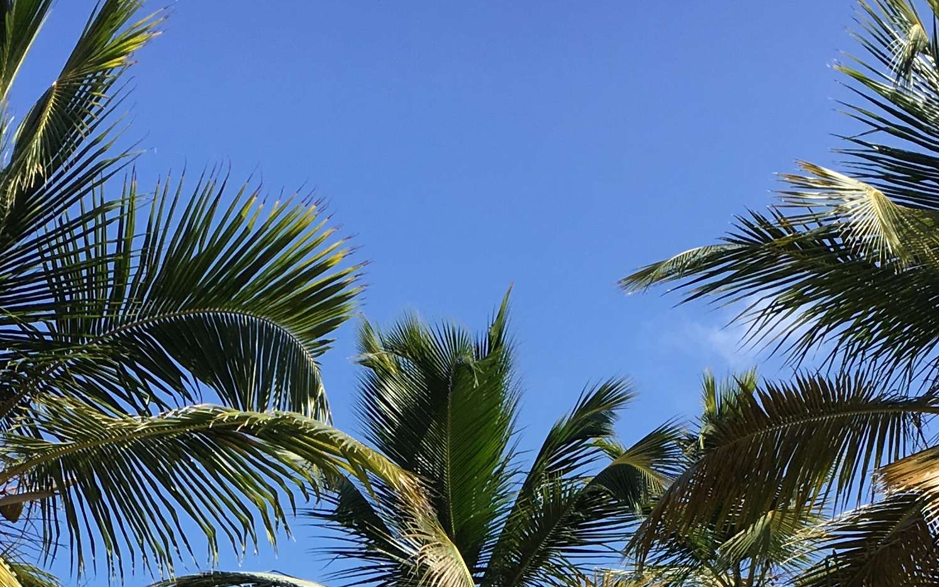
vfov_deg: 14.9
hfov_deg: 24.9
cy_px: 798
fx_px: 2124
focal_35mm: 83
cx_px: 377
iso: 25
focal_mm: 4.15
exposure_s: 1/1508
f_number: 2.2
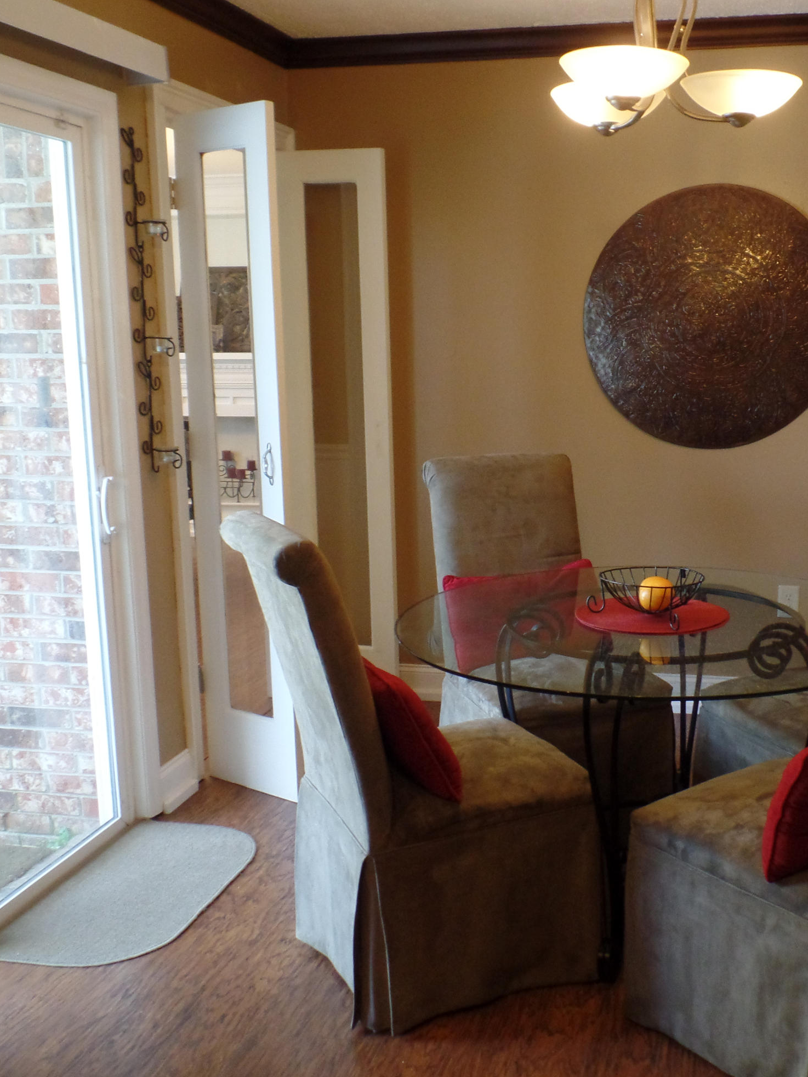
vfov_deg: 49.0
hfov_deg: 37.2
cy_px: 538
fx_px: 1183
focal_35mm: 38
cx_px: 561
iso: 320
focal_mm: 5
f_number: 2.9
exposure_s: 1/30
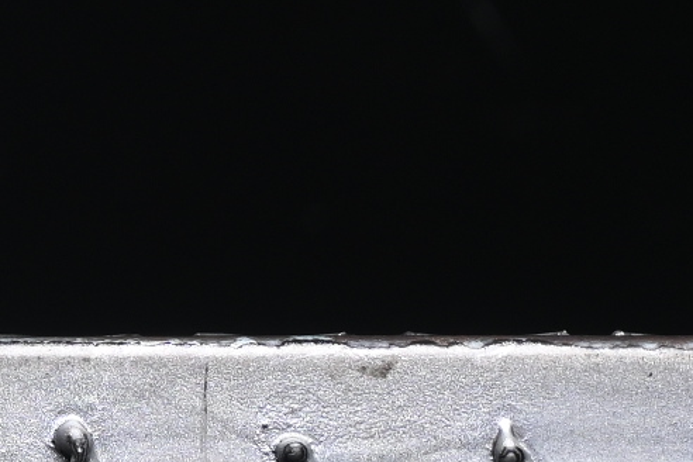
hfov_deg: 4.7
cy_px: -477
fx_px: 8161
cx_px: -1172
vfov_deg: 3.2
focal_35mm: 424
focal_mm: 50
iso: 160
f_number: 6.3
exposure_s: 1/50
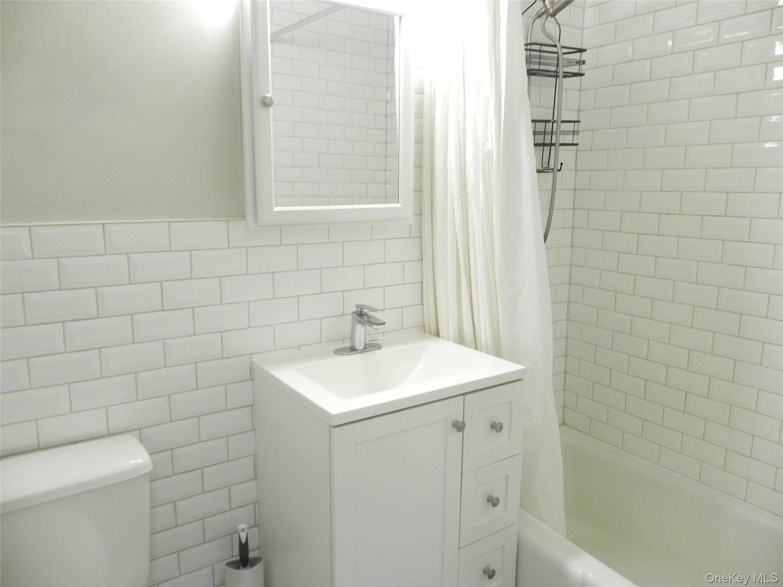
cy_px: 294
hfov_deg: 67.3
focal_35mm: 26
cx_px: 392
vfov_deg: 53.1
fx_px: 588
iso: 160
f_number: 2.8
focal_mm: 4.6
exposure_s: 1/31
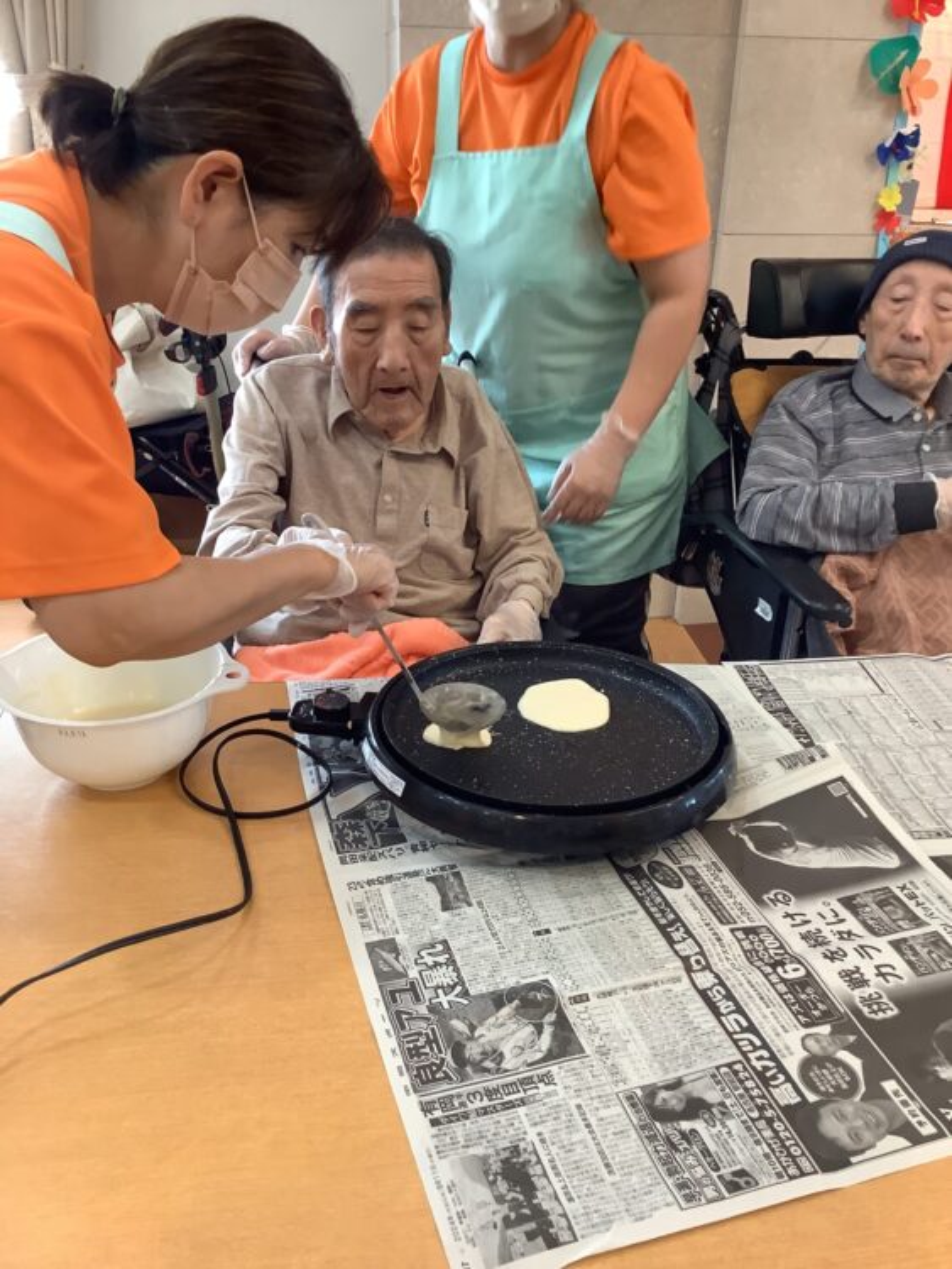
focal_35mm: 31
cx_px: 476
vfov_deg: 58.3
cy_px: 634
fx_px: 1136
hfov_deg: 45.5
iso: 200
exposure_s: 1/50
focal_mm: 3.3
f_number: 2.4
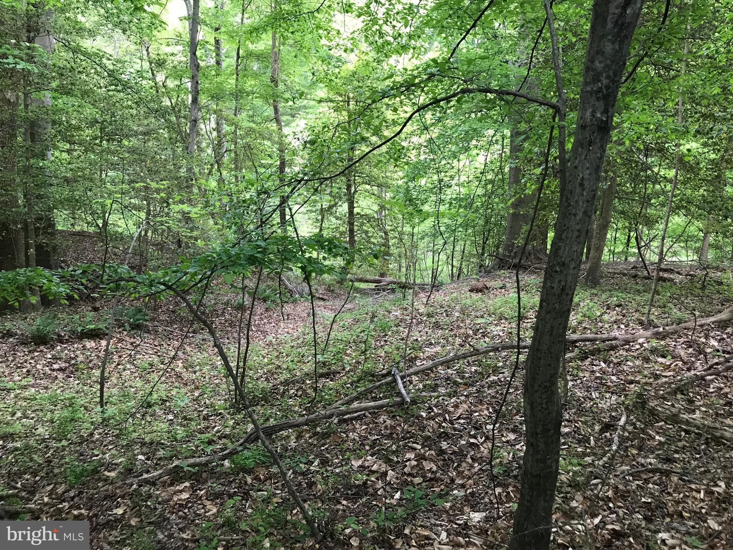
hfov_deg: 63.4
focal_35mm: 28
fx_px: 593
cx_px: 366
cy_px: 275
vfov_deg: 49.7
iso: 40
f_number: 1.8
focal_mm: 3.99
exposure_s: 1/24
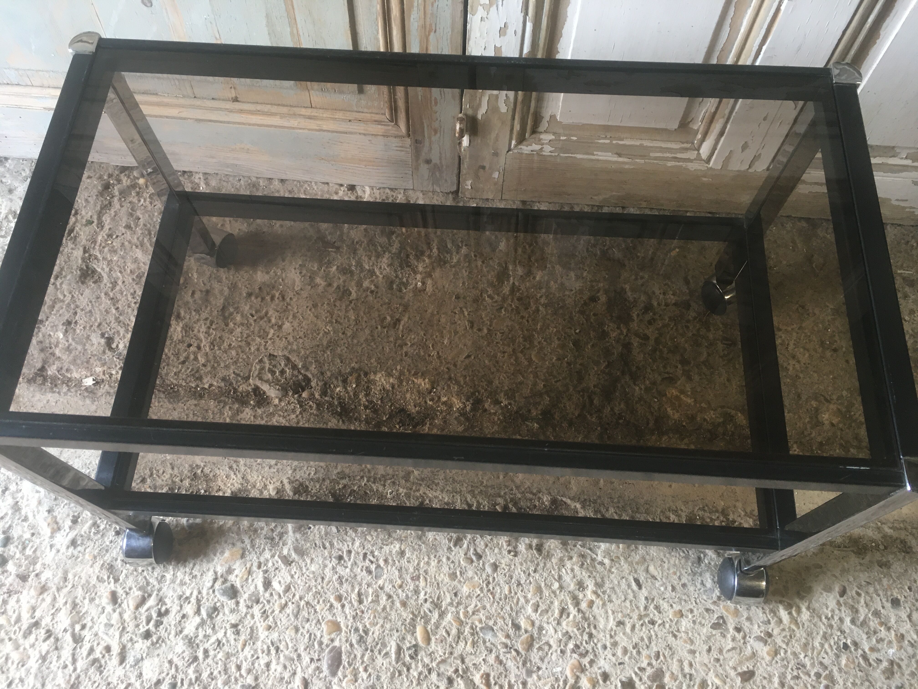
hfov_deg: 61.7
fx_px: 769
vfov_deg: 48.2
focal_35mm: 29
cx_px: 459
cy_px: 344
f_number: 2.2
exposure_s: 1/33
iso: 100
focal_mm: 4.15
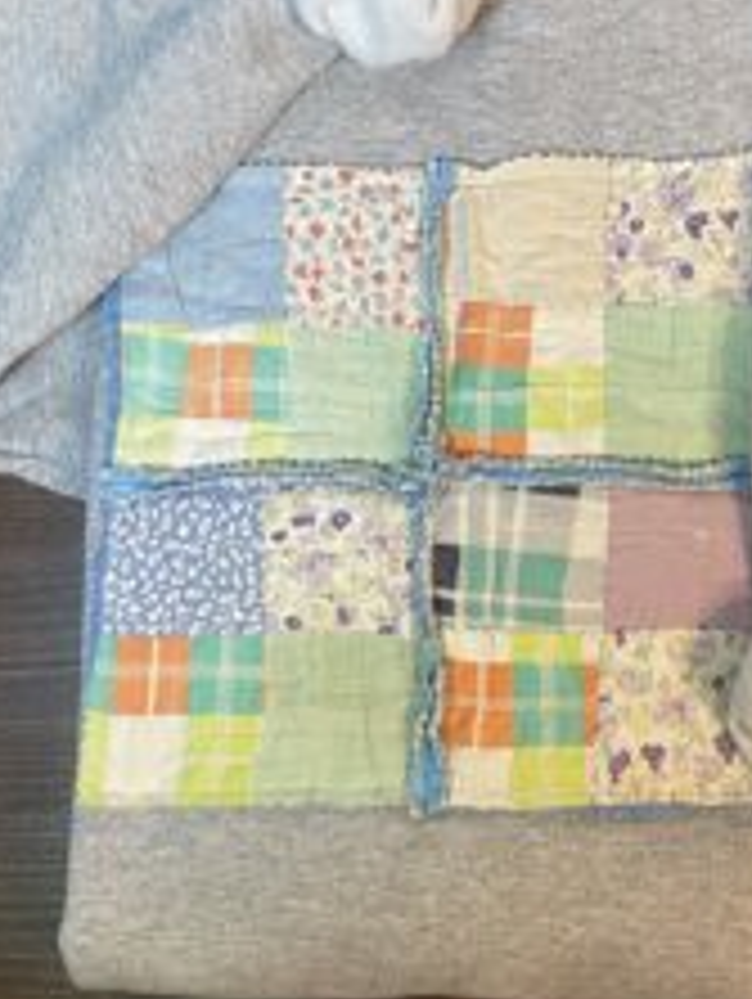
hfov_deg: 32.0
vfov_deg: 41.8
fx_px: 1301
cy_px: 382
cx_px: 504
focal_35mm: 45
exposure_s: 1/60
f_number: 1.6
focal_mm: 5.1
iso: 160
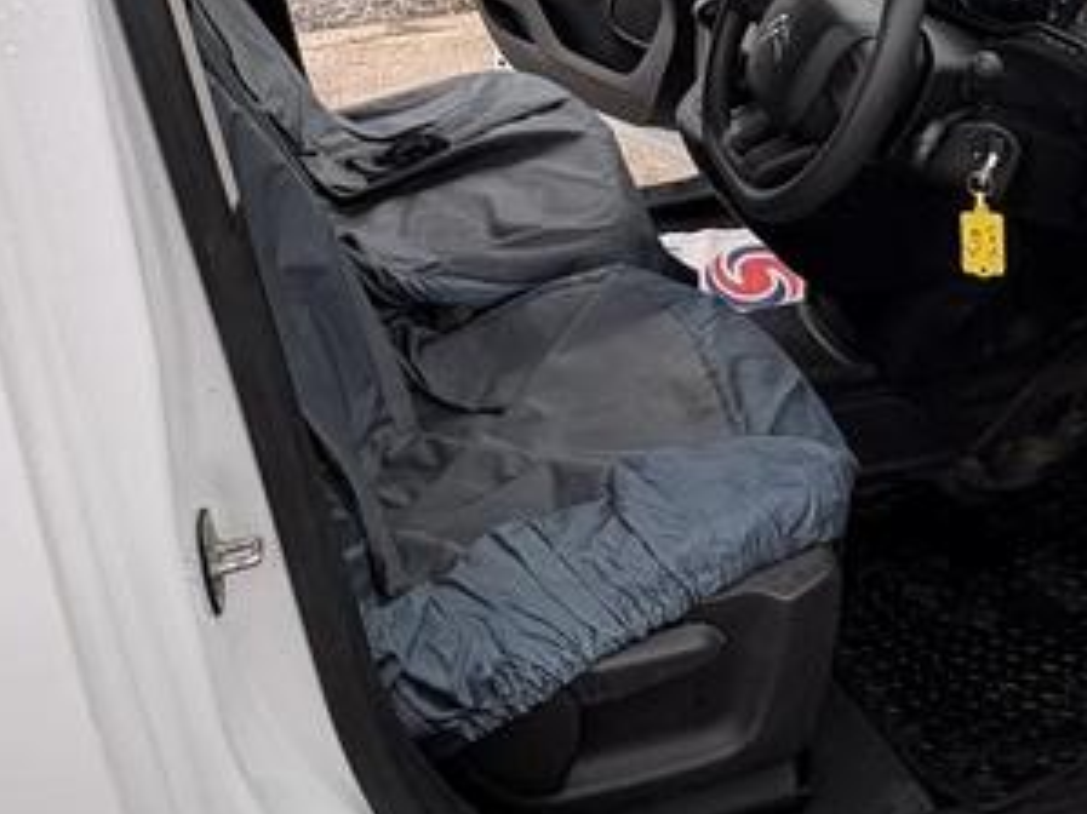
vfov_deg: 31.9
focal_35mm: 42
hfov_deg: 44.7
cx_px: 600
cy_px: 15
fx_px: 1318
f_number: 2.2
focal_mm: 2.22
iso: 64
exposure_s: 1/156
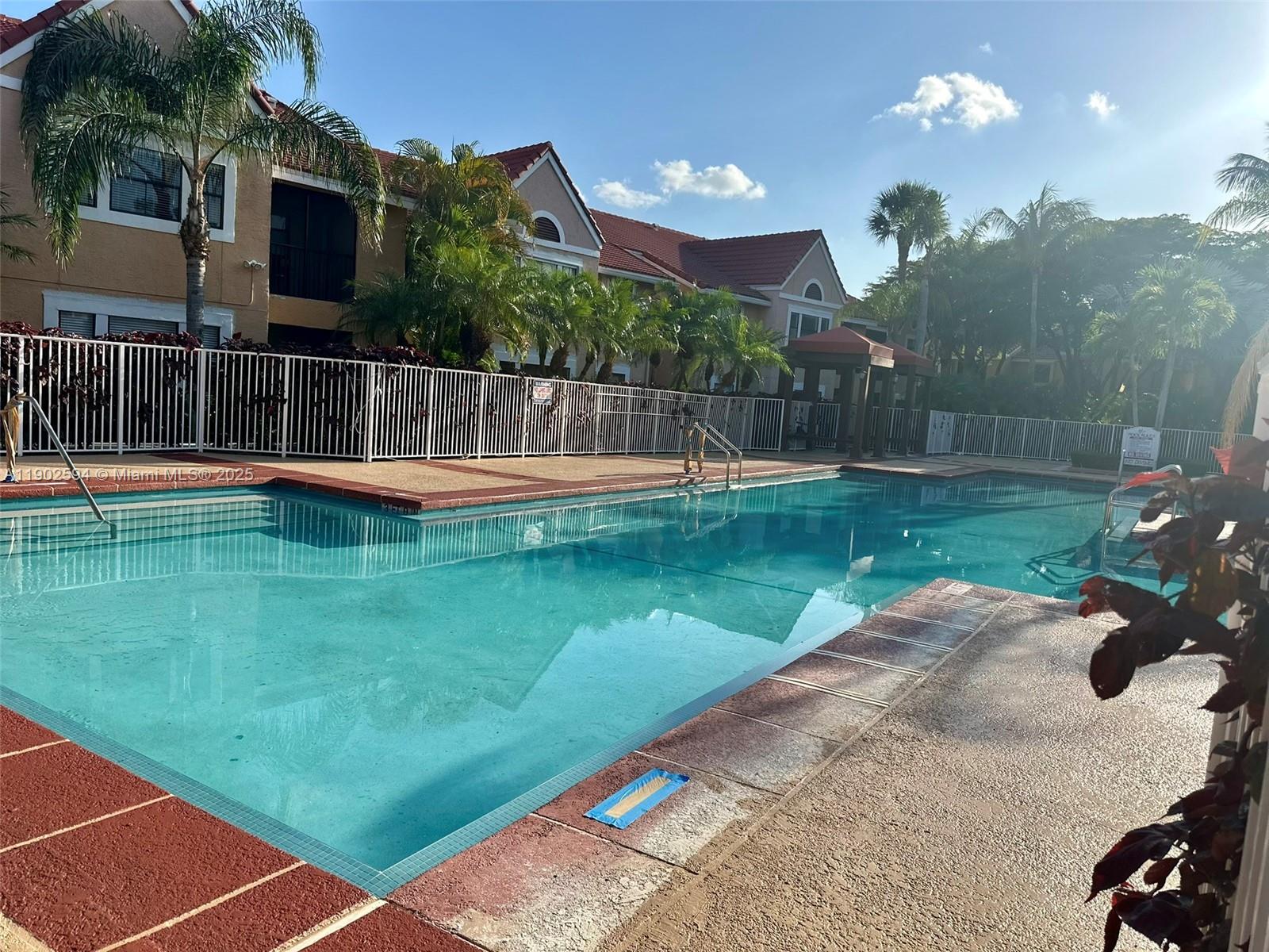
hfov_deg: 71.6
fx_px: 880
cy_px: 476
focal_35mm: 24
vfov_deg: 56.8
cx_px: 634
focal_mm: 6.86
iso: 80
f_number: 1.78
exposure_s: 1/4545
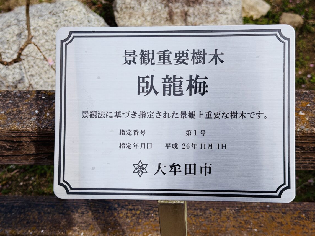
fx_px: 491
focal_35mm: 54
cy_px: 108
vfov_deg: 27.0
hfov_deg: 35.5
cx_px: 172
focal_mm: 6.76
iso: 64
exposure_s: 1/7874
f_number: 1.78
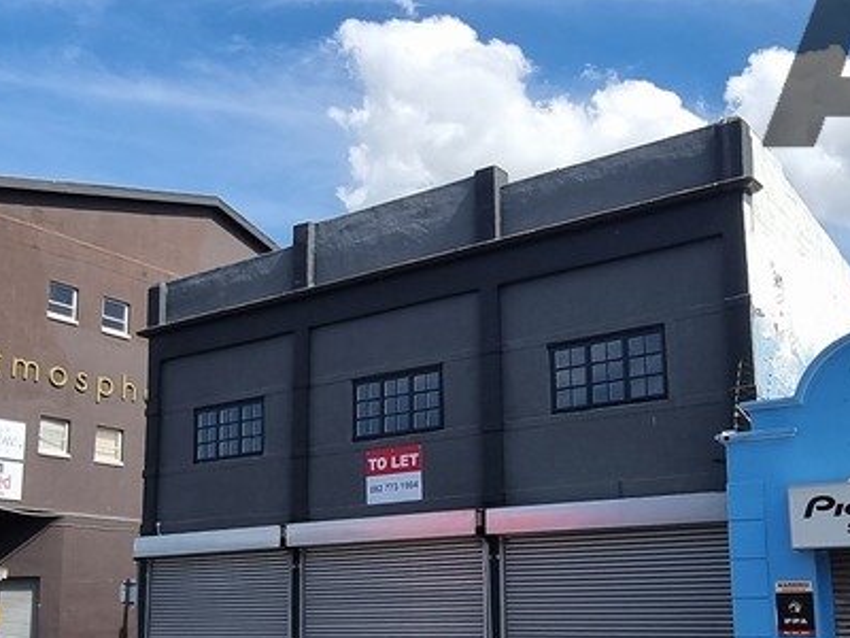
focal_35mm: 39
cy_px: 442
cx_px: 470
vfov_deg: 36.3
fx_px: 958
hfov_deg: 47.8
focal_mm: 2.2
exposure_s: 1/1572
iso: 50
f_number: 2.2
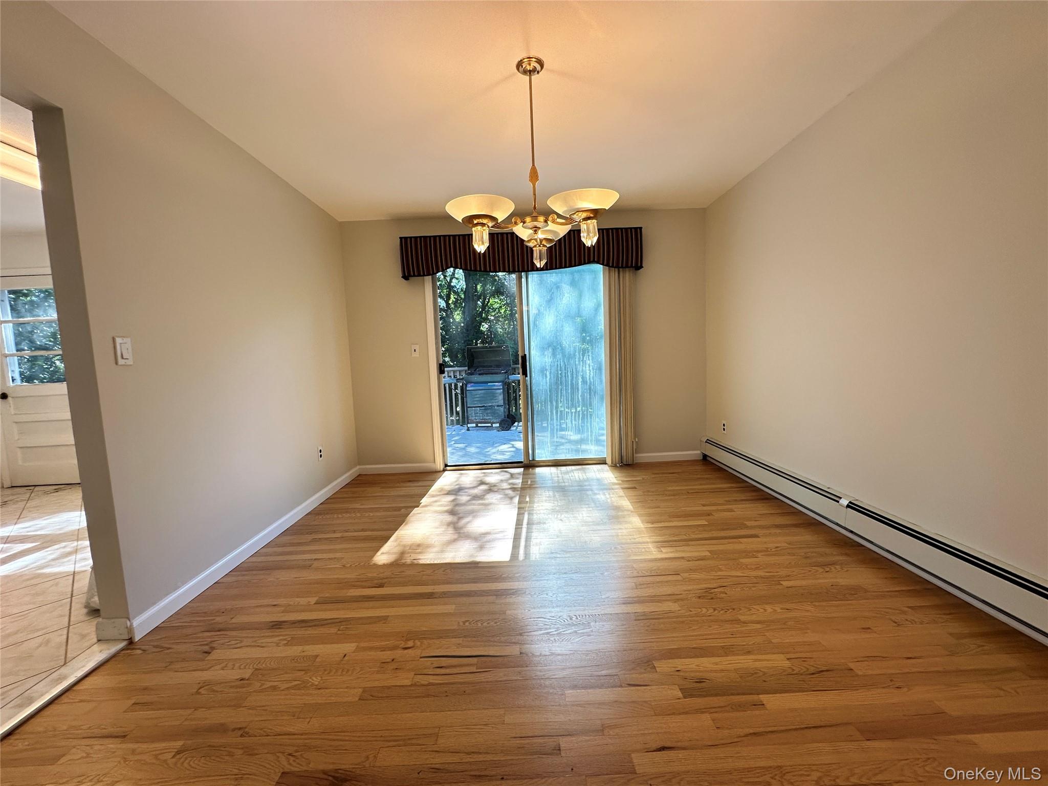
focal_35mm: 14
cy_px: 393
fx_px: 424
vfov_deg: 85.7
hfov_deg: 102.1
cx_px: 524
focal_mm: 2.22
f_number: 2.2
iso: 64
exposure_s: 1/120
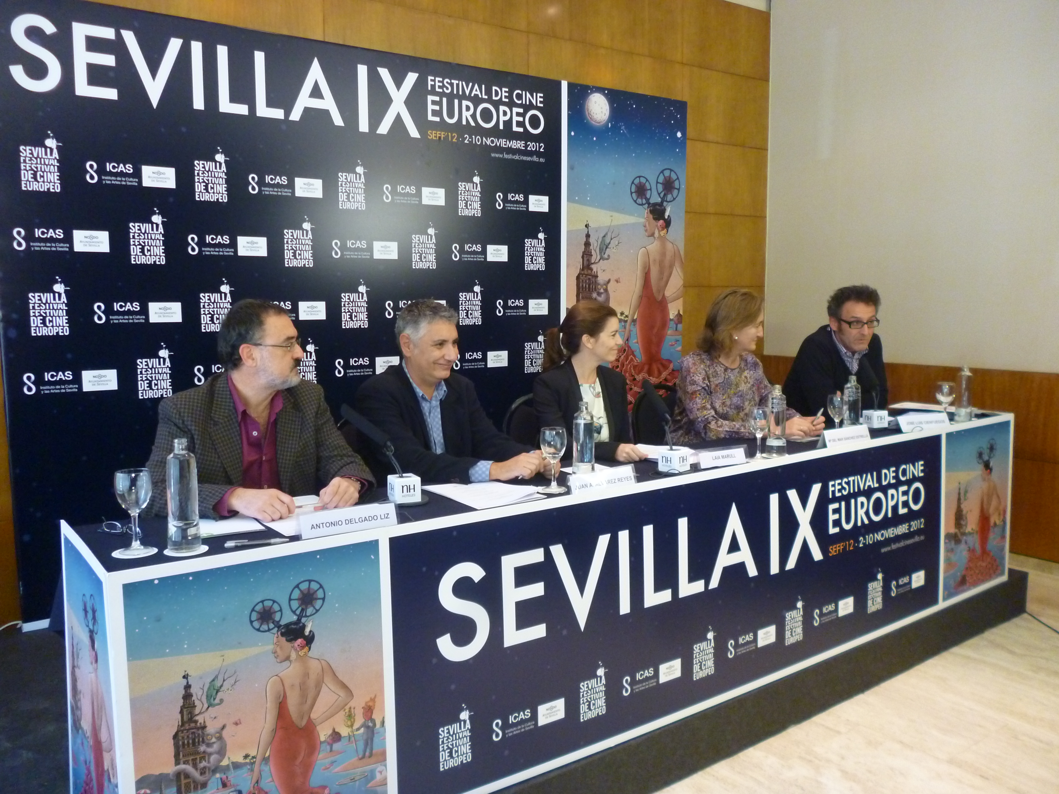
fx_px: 857
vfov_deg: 49.7
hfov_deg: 63.4
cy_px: 397
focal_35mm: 28
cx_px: 530
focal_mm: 5
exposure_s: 1/20
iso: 400
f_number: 3.1
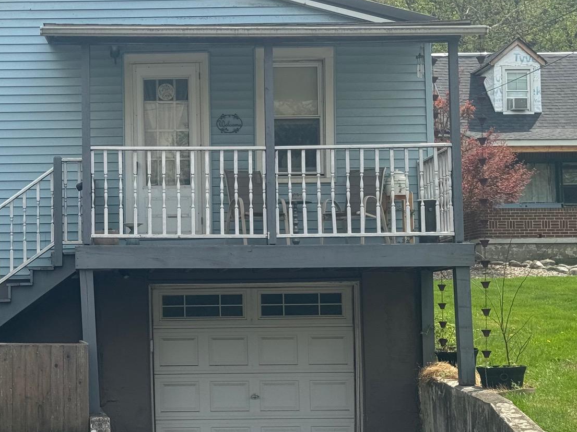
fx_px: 1483
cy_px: 203
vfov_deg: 16.6
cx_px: 96
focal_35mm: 89
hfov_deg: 21.7
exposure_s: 1/2415
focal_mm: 6.76
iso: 64
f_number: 1.78
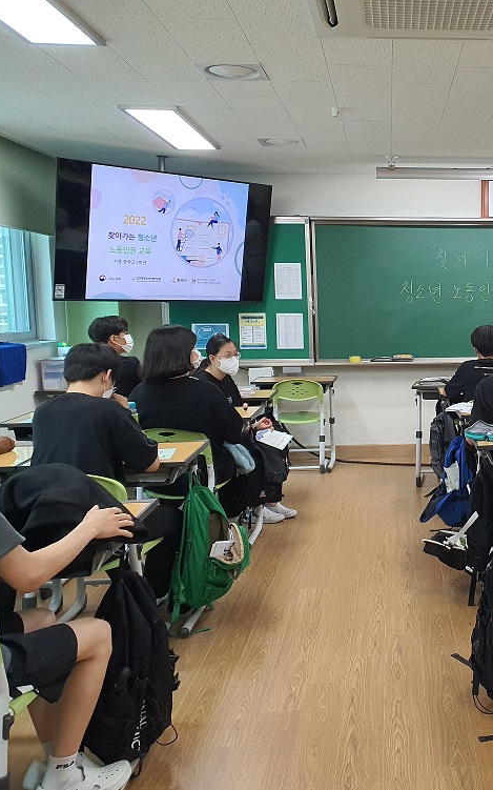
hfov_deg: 32.3
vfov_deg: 52.8
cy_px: 396
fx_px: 796
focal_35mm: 37
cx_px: 468
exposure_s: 1/120
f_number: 2.4
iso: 200
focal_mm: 4.3
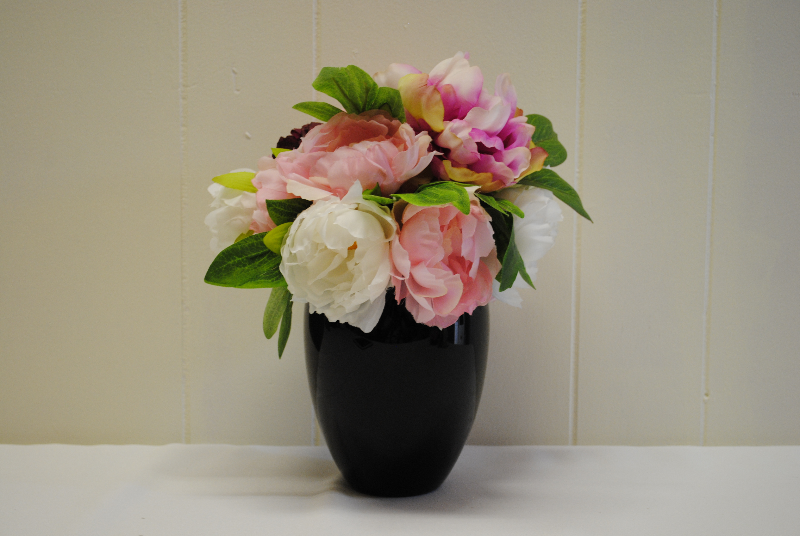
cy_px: 268
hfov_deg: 33.4
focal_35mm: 60
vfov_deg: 22.7
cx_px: 400
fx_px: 1335
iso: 400
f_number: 5.3
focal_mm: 40
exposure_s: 1/30
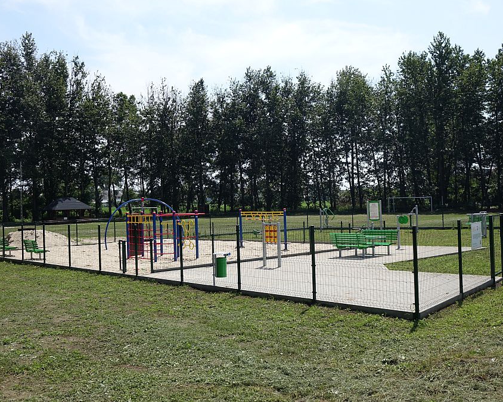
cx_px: 263
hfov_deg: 44.8
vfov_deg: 36.5
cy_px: 199
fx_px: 610
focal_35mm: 41
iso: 125
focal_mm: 13.37
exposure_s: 1/800
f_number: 4.5
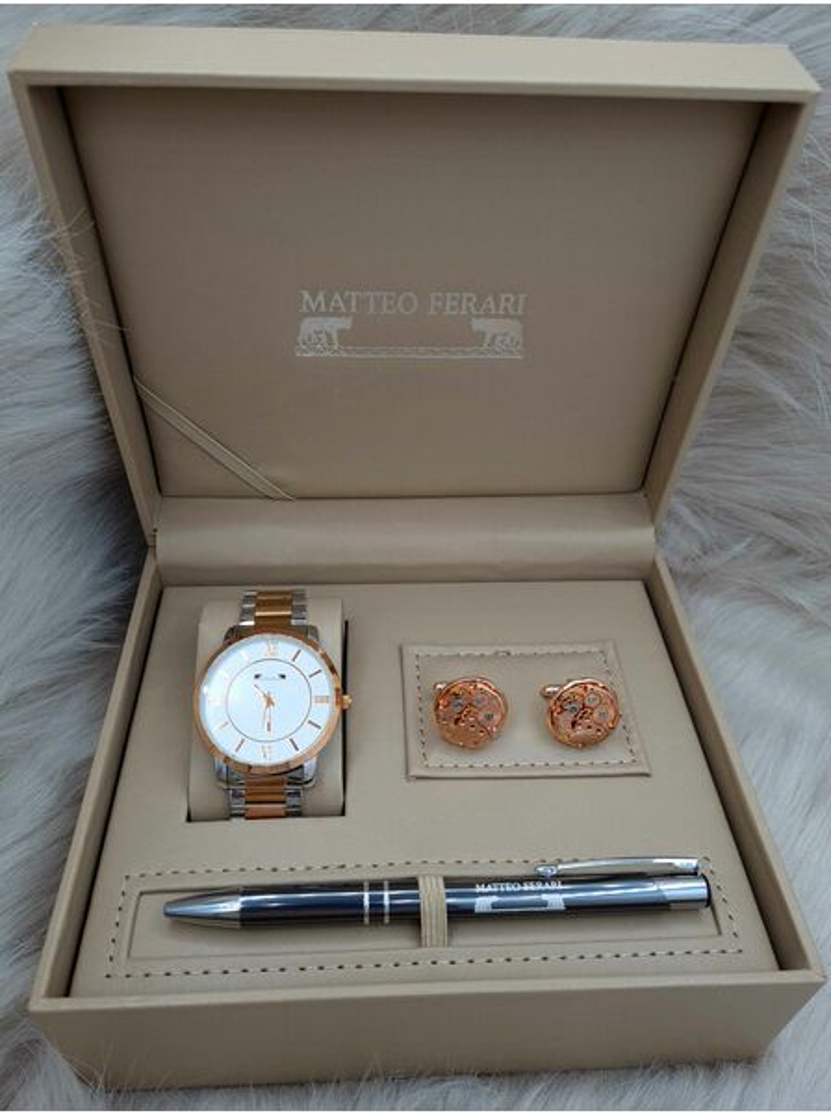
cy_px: 556
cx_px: 416
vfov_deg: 67.4
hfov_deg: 52.9
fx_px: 835
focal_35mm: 26
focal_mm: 5.4
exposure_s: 1/769
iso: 50
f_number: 1.8
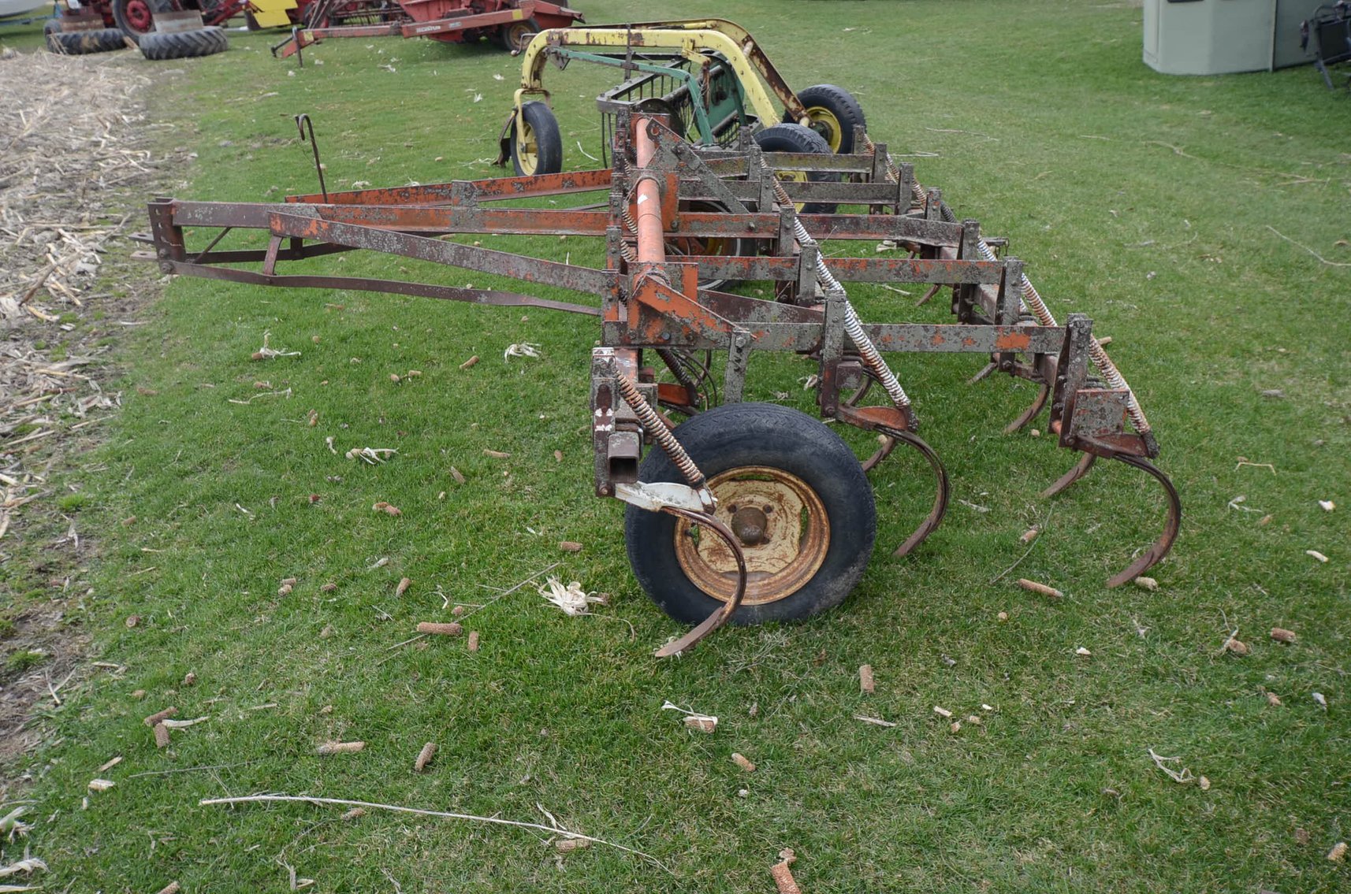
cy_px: 447
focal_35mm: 30
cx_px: 676
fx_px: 1123
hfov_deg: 62.0
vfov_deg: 43.4
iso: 250
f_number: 8
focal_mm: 20
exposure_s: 1/250
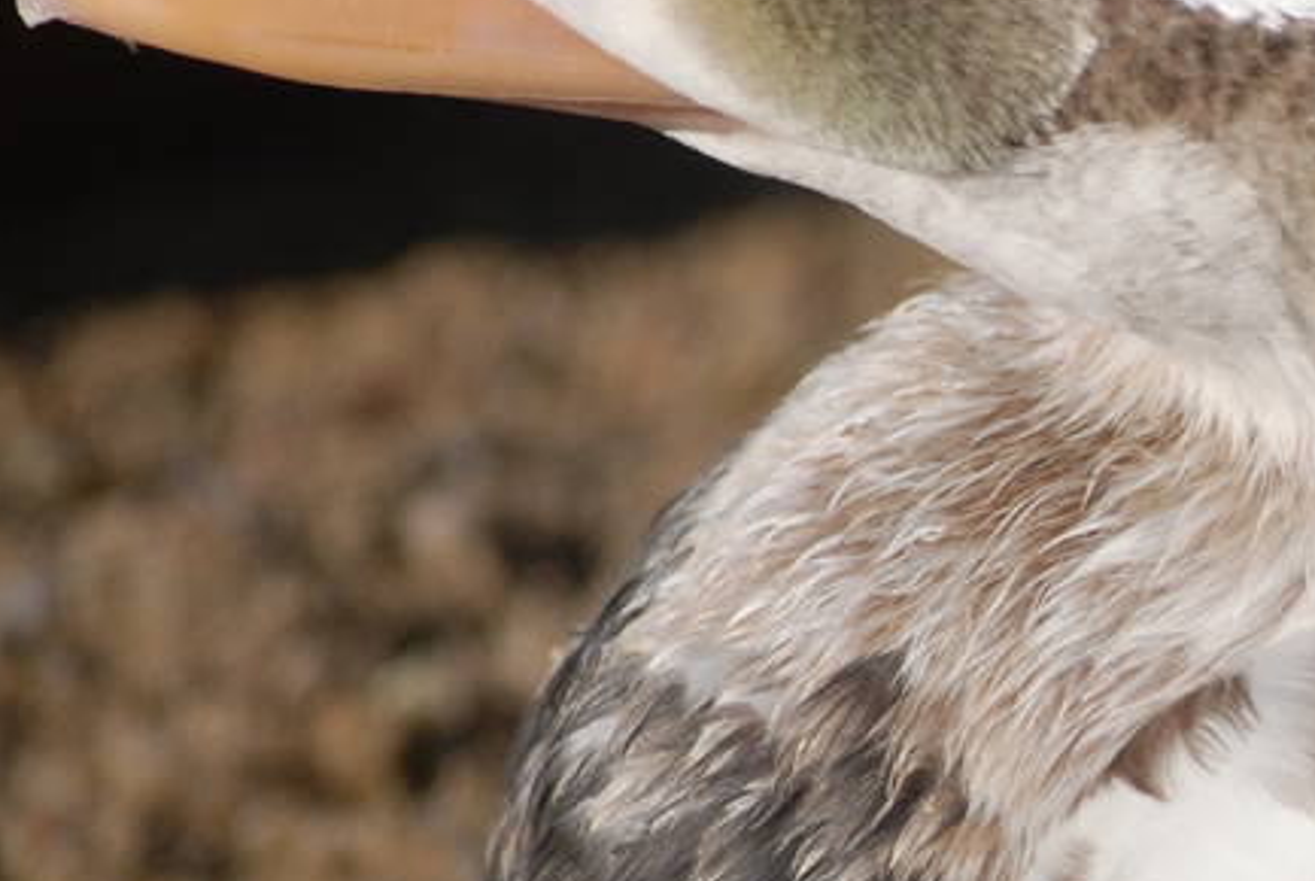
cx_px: 1816
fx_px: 44624
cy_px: 509
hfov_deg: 1.7
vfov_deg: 1.1
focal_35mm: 1220
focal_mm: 220
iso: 200
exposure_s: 1/1600
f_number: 5.3
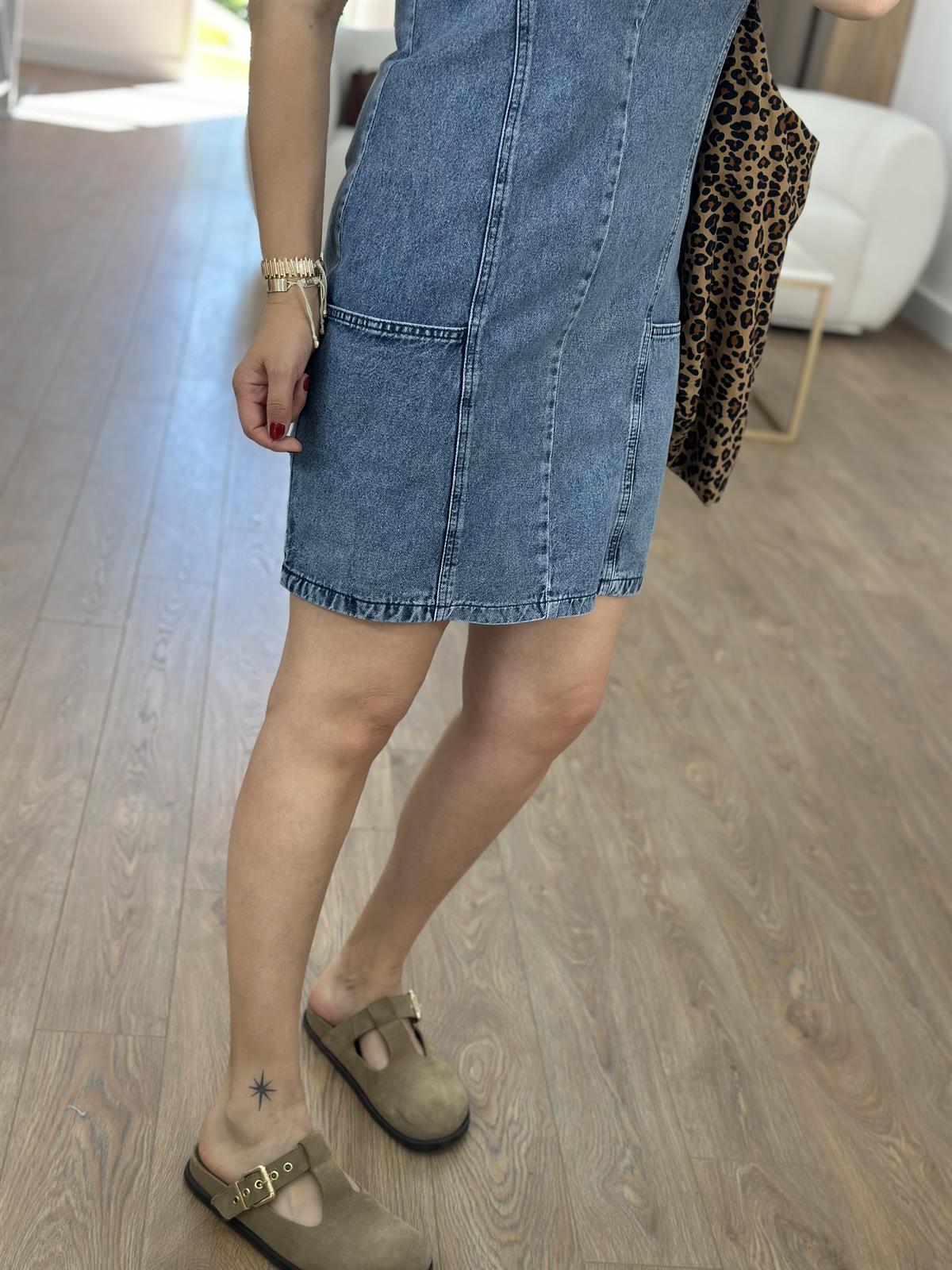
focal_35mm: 48
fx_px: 1760
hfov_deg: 30.3
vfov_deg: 39.7
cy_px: 635
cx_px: 476
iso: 64
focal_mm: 6.86
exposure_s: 1/154
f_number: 1.78
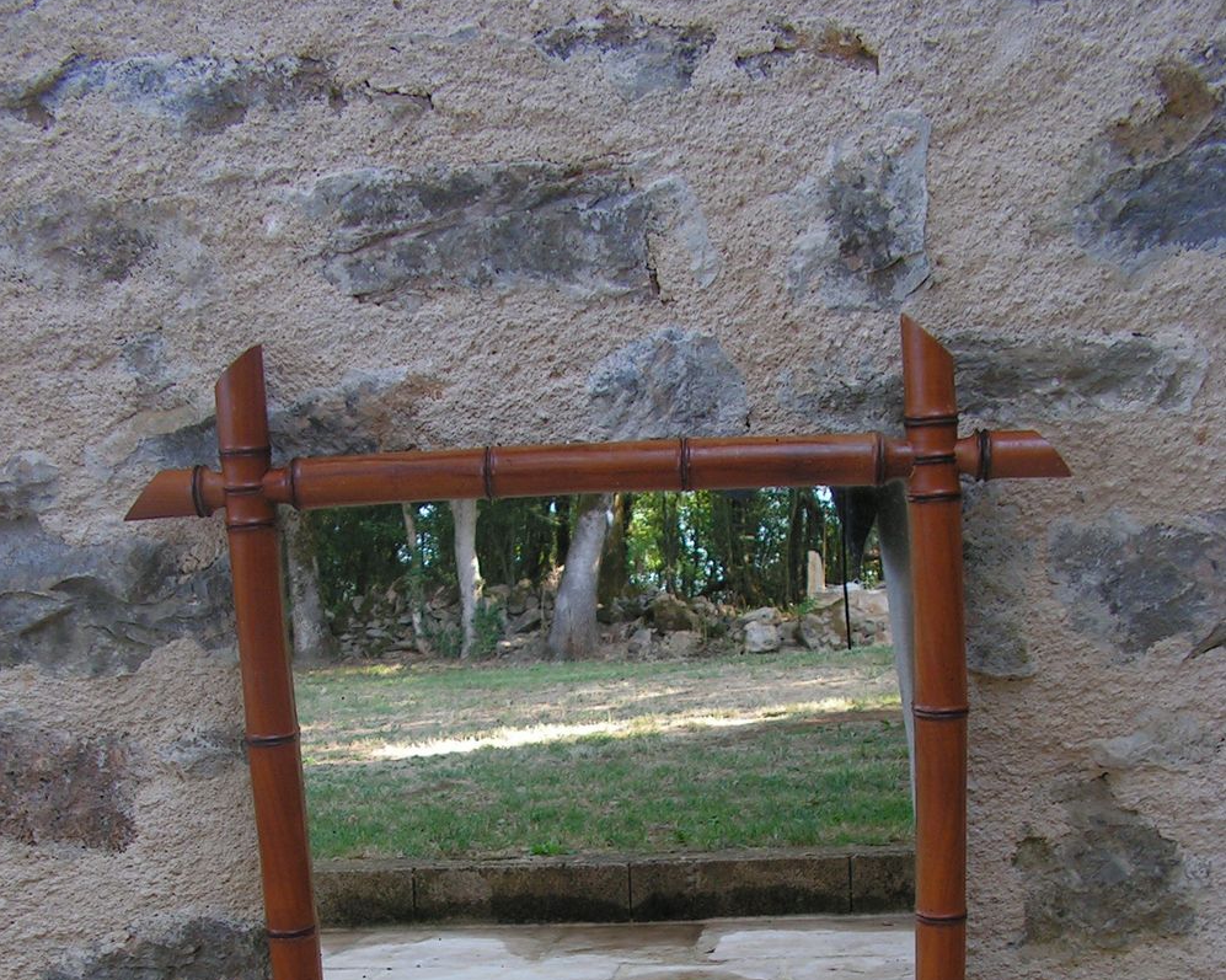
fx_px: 1705
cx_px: 614
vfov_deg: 31.1
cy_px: 813
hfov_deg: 39.6
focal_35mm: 47
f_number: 3.2
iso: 80
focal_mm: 6
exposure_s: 1/40
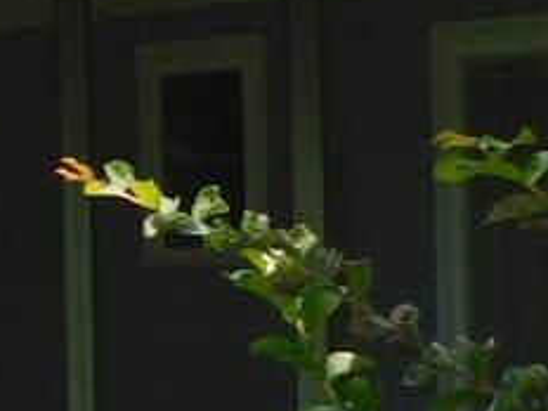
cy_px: 257
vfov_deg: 10.4
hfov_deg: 12.3
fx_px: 2264
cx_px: -527
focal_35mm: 143
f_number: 3
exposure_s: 1/500
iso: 125
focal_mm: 4
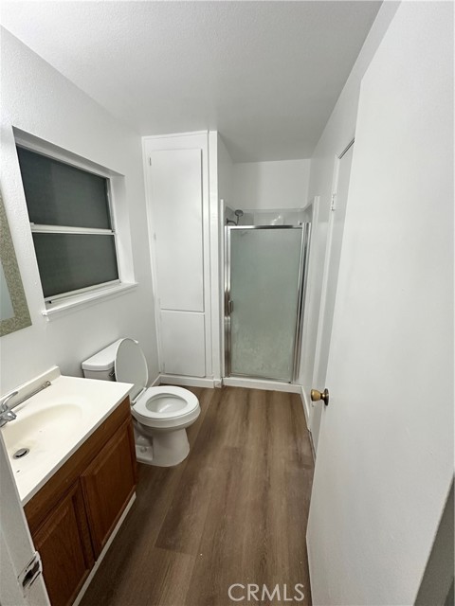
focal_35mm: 14
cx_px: 228
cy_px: 303
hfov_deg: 85.7
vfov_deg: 102.1
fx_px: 245
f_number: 2.2
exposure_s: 1/120
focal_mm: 2.22
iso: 250
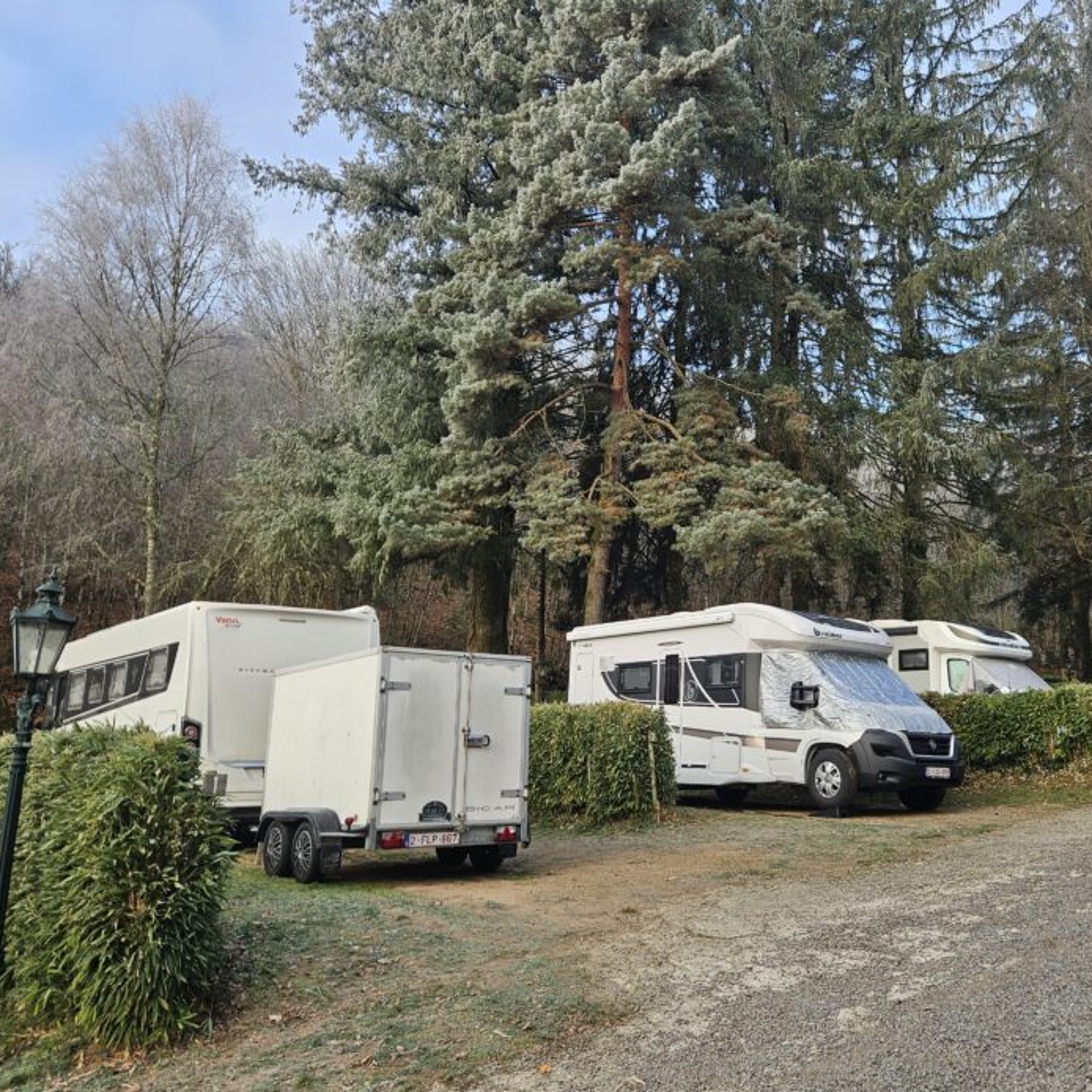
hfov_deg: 53.3
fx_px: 1071
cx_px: 700
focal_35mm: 30
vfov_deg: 54.0
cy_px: 516
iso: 25
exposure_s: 1/192
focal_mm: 5.4
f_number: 1.8
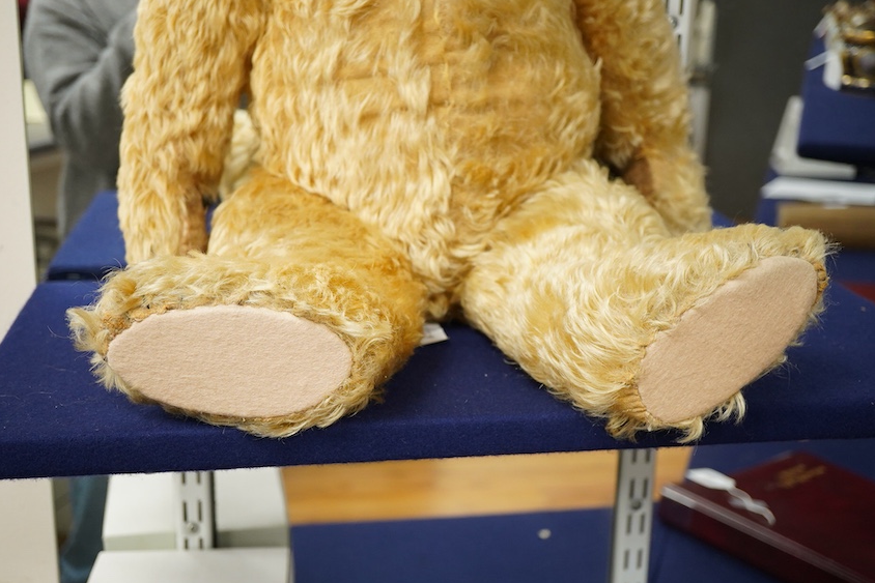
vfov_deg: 28.1
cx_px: 416
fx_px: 1167
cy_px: 302
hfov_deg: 41.1
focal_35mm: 48
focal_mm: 30
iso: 1250
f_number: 5.6
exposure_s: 1/125
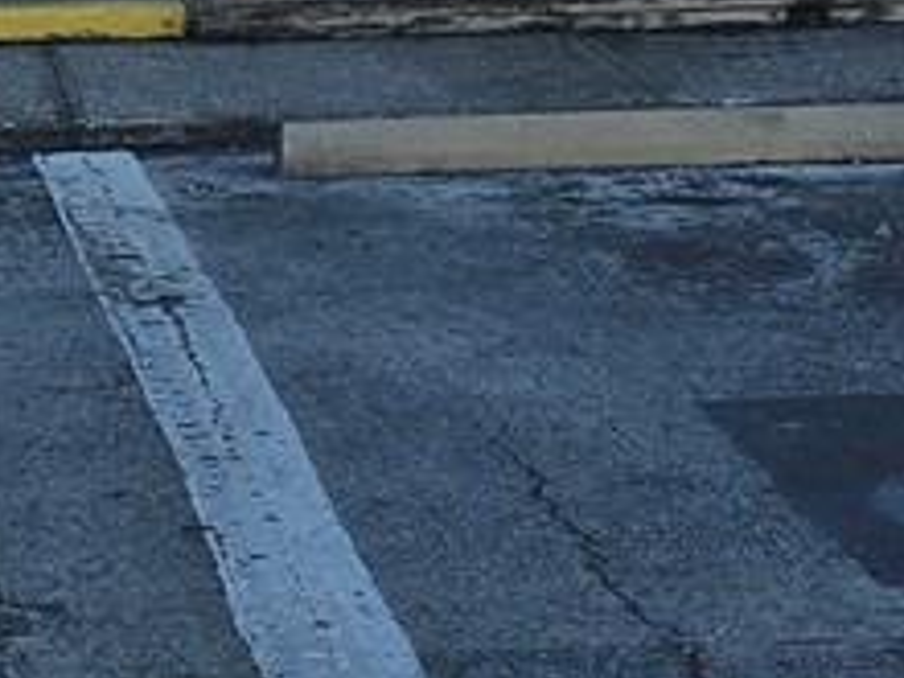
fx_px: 4361
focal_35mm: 167
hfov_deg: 11.6
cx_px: -144
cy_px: -296
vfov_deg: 8.7
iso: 12
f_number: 1.7
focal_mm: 6.3
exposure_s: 1/726
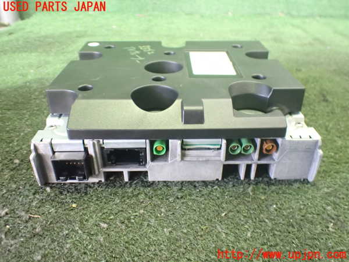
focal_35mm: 30
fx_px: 302
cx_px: 174
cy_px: 131
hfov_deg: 60.0
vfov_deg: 46.8
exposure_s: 1/30
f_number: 2.3
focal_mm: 5.4
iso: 1250
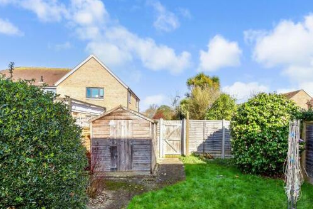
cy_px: 126
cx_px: 191
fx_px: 183
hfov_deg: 80.0
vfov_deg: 59.0
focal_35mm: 21
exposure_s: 1/250
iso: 400
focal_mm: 11
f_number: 8
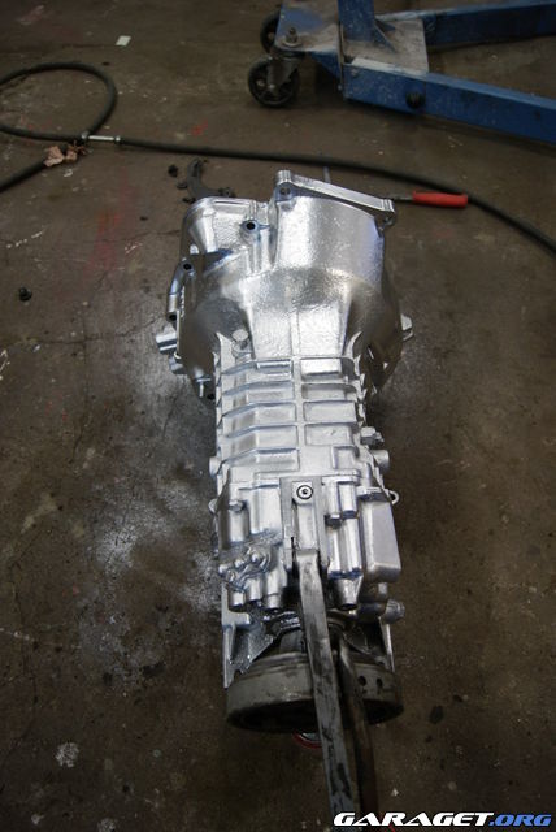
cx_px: 278
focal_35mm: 27
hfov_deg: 48.0
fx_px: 624
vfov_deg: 67.3
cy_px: 416
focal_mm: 18
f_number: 3.5
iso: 200
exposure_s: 1/30
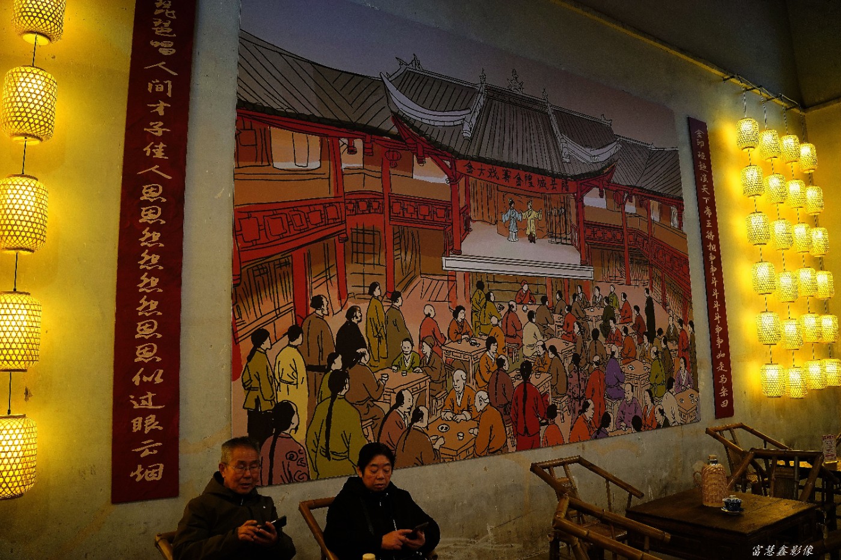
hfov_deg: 71.5
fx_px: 584
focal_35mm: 25
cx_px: 420
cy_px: 280
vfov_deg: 51.3
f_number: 2.8
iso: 2000
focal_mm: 25
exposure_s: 1/160
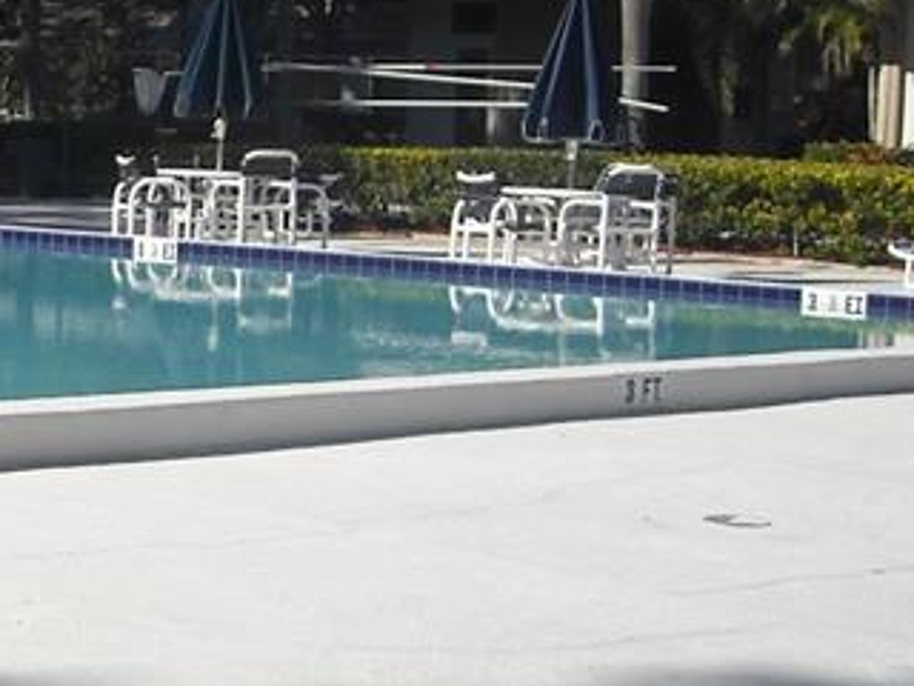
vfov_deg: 13.2
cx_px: -348
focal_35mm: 112
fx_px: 2957
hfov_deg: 16.4
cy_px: 300
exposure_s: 1/384
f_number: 5.6
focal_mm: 5.7
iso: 64
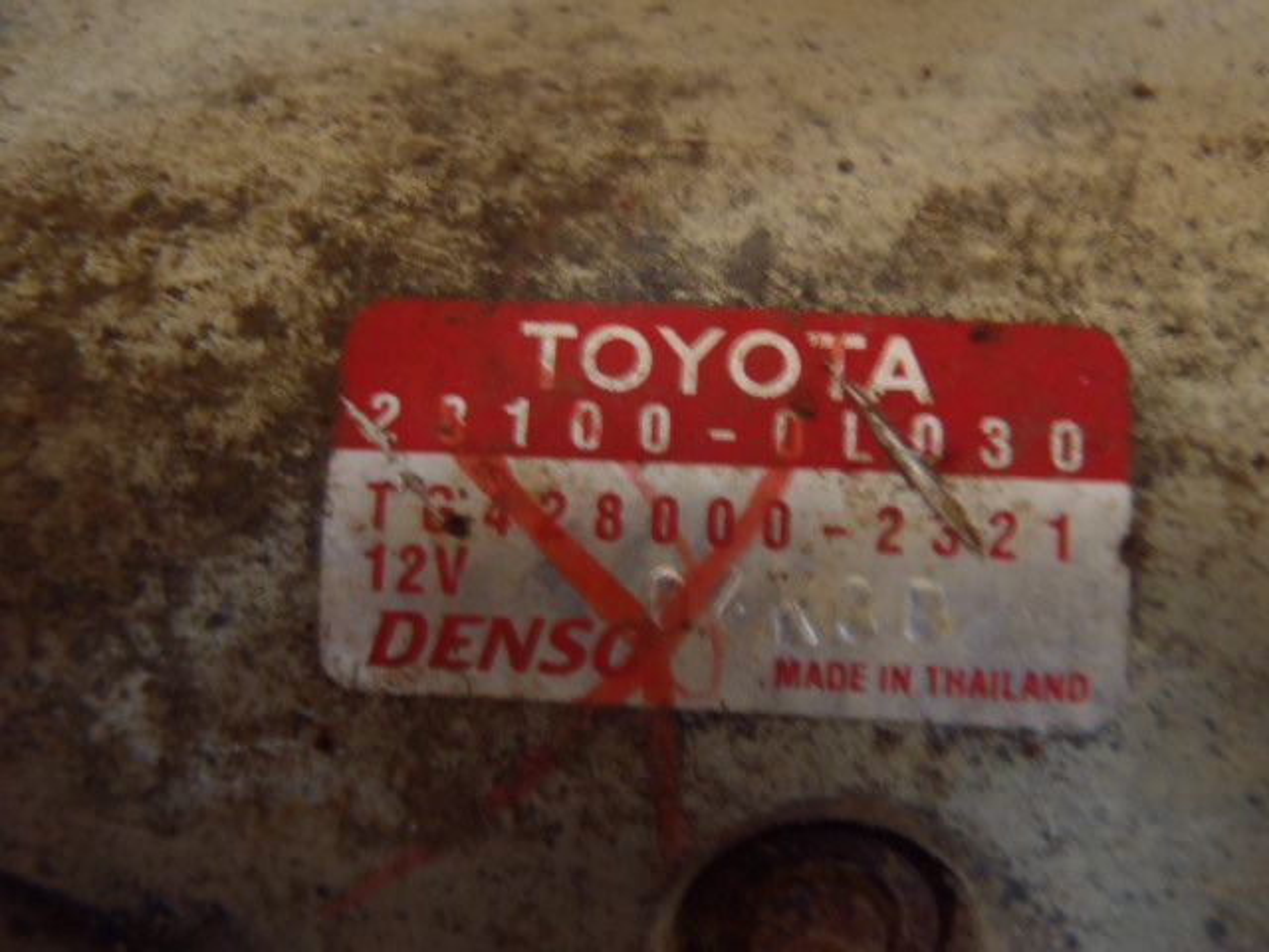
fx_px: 1356
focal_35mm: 37
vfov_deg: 38.7
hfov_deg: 50.1
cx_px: 634
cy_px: 476
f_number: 4.7
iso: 320
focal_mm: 6.64
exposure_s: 1/4
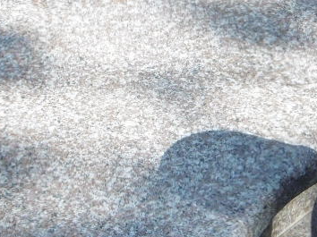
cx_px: 148
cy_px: 107
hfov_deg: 14.2
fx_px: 1272
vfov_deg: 10.7
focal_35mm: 139
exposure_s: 1/400
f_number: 3.1
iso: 100
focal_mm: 4.3
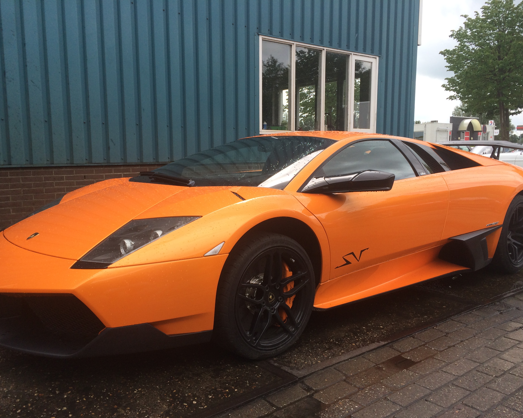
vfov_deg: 47.1
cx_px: 259
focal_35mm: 31
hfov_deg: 57.2
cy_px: 214
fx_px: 480
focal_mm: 4.15
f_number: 2.2
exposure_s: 1/1053
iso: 32
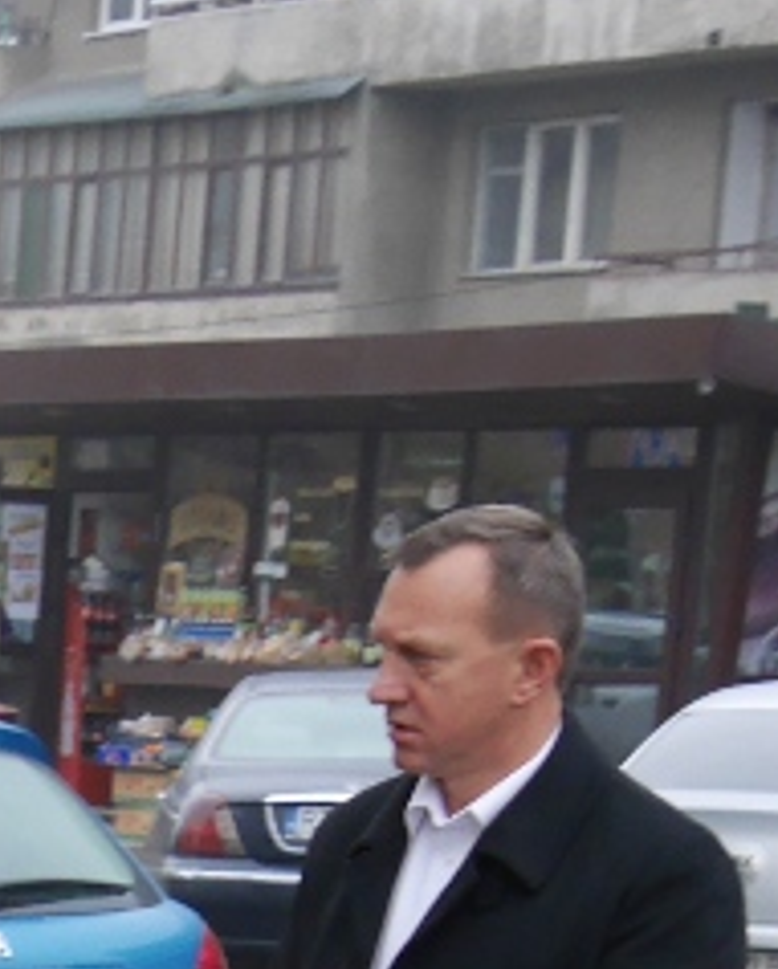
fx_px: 5056
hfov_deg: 8.3
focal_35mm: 176
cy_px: 1608
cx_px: -898
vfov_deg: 10.4
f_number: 3.8
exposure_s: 1/125
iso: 640
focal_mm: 19
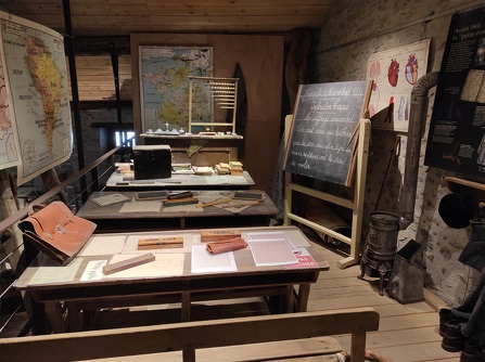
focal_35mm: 25
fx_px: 350
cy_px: 181
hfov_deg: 69.5
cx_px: 242
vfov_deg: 54.8
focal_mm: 5.43
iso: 330
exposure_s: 1/33
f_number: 1.89
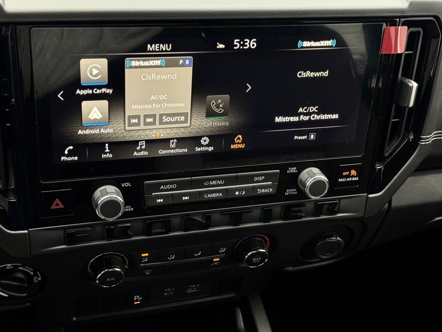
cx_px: 221
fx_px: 613
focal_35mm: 48
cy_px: 166
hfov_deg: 39.7
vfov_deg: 30.3
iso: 100
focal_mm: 6.76
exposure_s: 1/60
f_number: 1.78
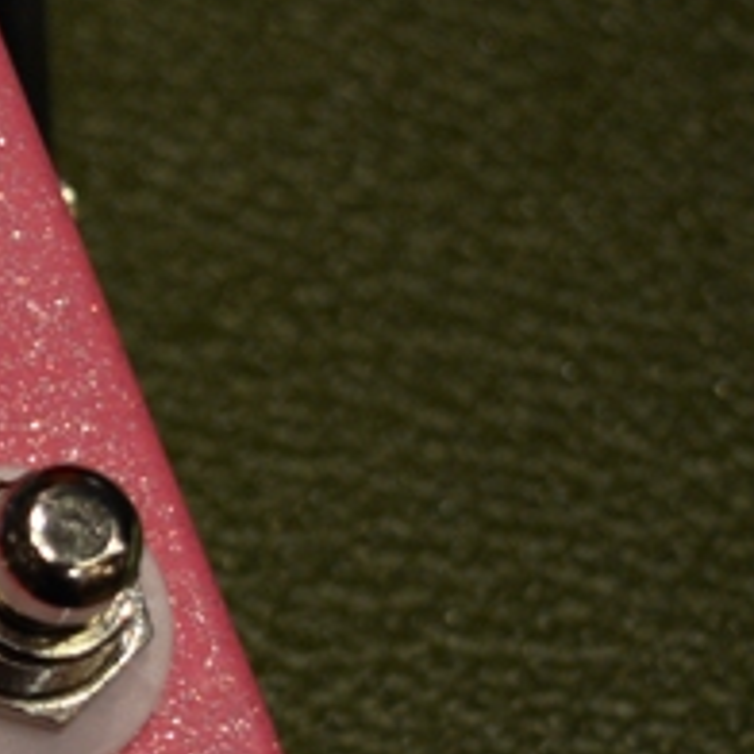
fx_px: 5495
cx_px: -696
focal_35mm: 223
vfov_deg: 7.8
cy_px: 285
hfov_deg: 7.6
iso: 400
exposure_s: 1/60
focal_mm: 38
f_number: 4.8
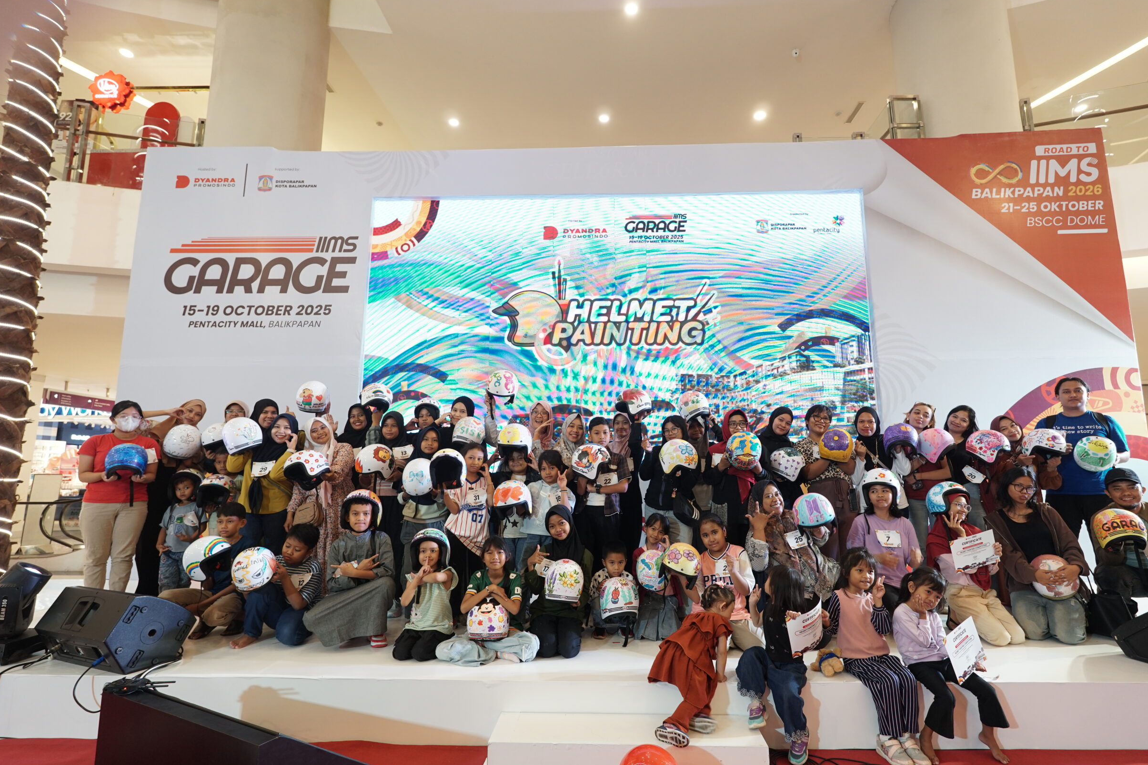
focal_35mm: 18
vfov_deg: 68.7
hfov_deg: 91.4
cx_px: 606
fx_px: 559
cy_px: 400
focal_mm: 11
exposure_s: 1/50
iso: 400
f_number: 3.2
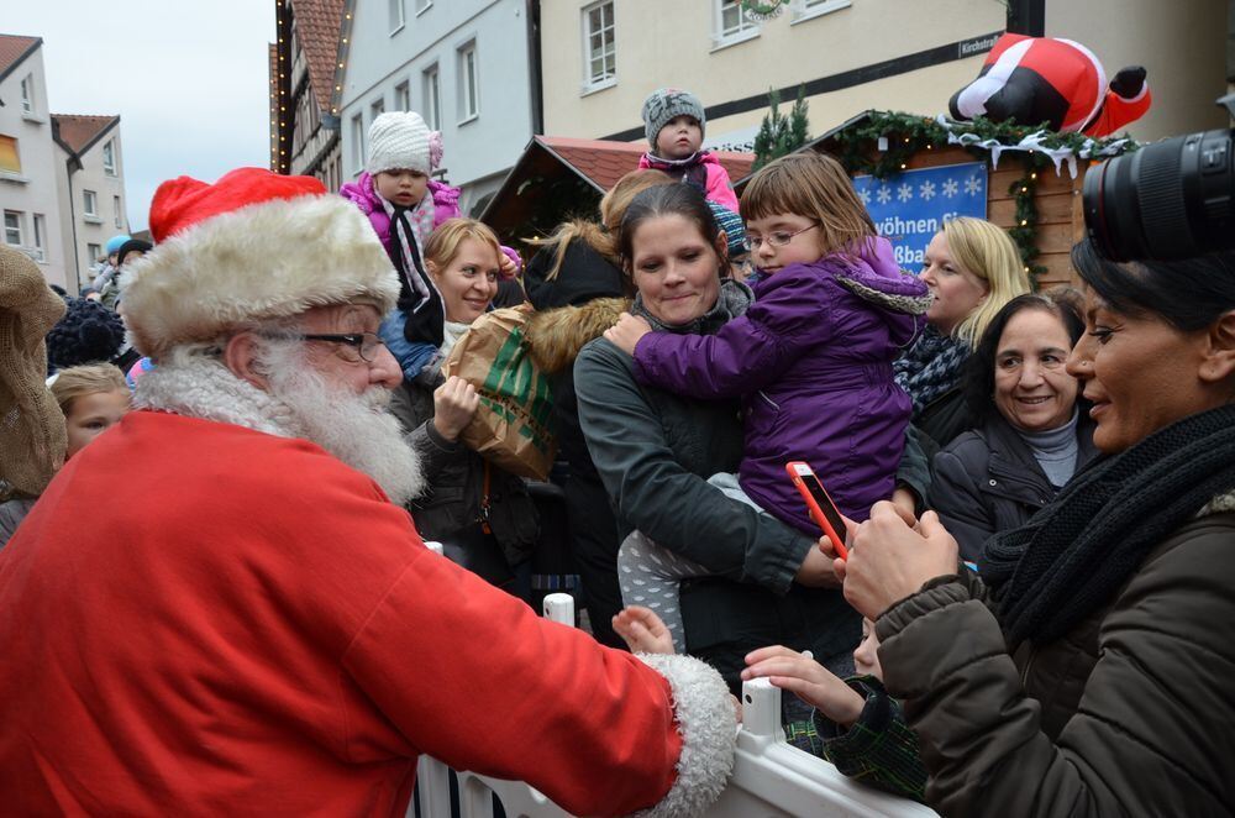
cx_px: 618
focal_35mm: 27
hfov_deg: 67.5
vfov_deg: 47.7
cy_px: 409
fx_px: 924
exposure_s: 1/125
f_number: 5.6
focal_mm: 18
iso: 400
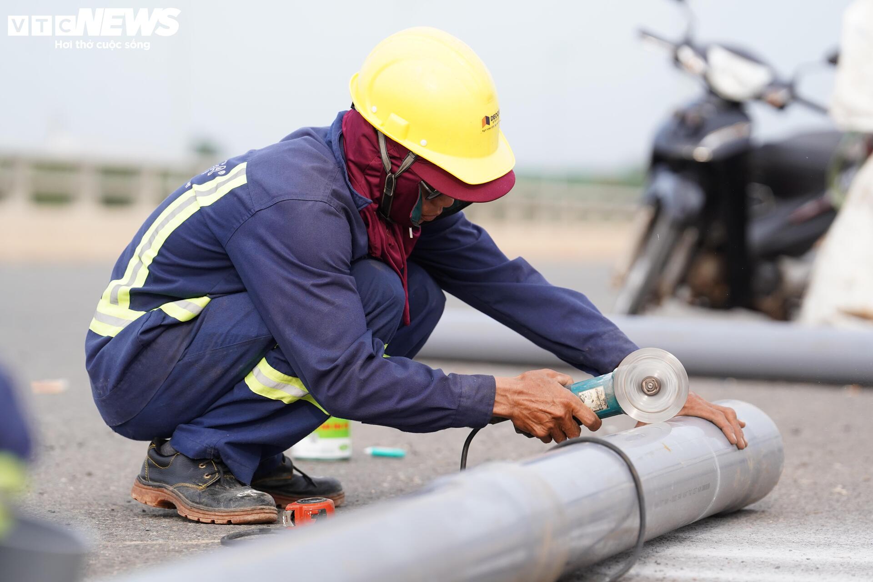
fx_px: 3952
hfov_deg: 12.6
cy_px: 291
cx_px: 436
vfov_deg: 8.4
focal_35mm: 163
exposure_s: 1/2000
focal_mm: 163
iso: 800
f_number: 4
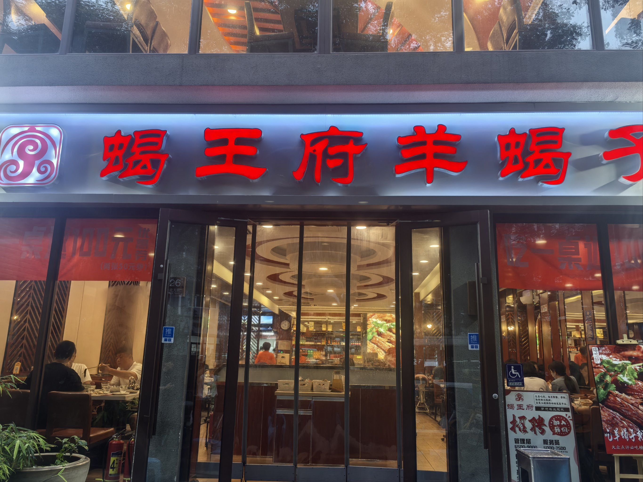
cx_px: 322
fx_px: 502
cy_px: 241
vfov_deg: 51.4
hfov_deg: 65.3
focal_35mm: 27
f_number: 2
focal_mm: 5.75
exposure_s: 1/100
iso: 160
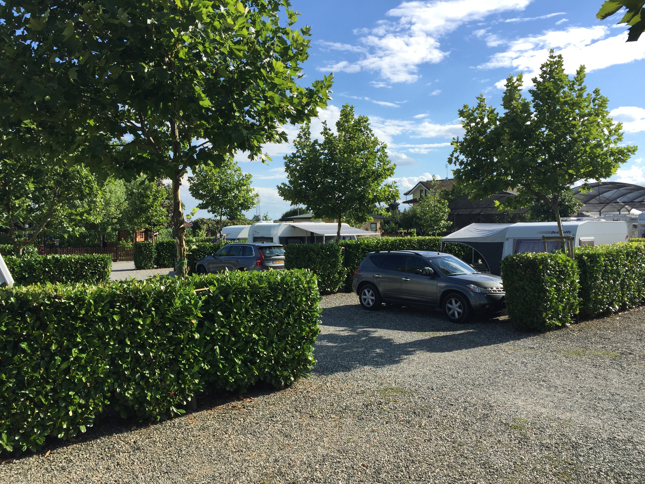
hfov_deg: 61.7
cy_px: 242
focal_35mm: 29
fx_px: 540
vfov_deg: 48.2
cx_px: 322
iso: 32
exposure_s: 1/1721
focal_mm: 4.15
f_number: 2.2
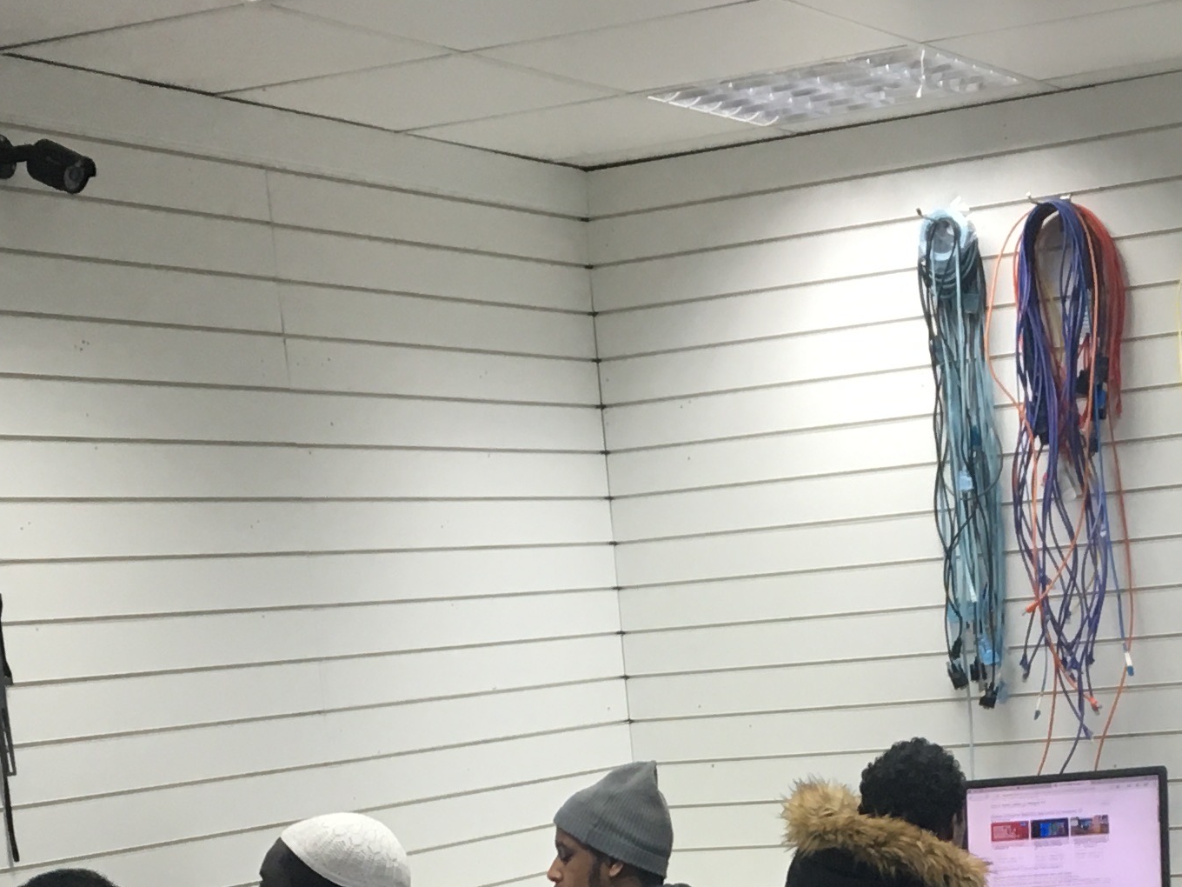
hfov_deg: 22.7
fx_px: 2937
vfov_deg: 16.3
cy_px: 1128
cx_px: 740
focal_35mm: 86
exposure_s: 1/33
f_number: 2.2
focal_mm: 4.15
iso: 50
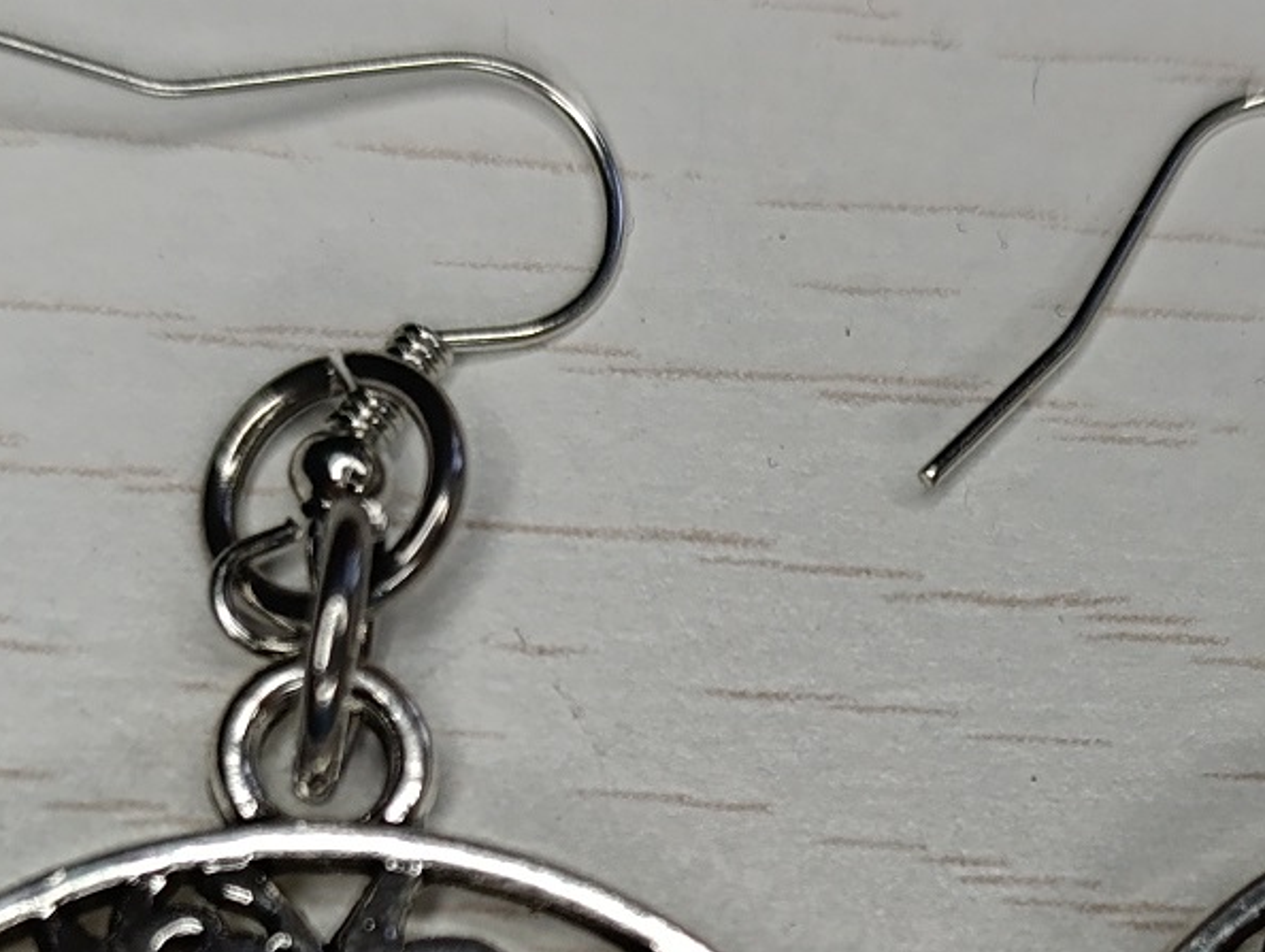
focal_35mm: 79
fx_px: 2890
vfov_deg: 18.0
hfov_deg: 24.6
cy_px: 1039
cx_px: 750
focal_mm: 6.14
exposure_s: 1/100
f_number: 1.6
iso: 200
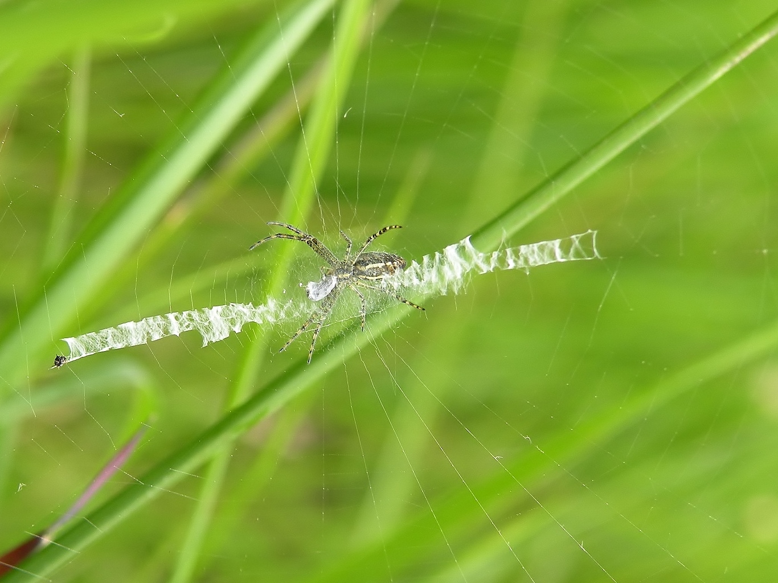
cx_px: 389
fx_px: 2270
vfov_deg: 14.6
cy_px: 292
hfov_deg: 19.5
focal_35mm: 101
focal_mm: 17.9
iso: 64
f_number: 4
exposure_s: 1/90
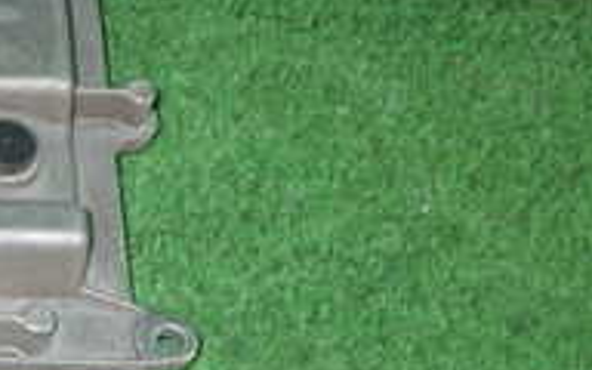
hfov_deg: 15.9
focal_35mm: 119
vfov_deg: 10.9
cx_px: -321
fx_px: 1920
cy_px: 388
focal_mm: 6.37
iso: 320
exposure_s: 1/40
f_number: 7.1
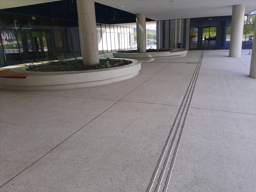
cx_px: 128
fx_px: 192
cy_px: 96
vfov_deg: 53.1
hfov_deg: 67.3
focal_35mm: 26
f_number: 1.7
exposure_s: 1/285
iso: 40
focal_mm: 3.92
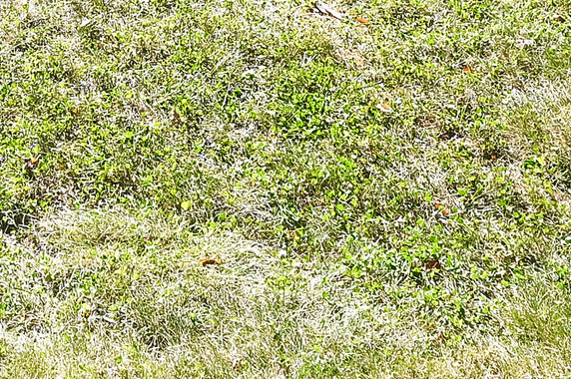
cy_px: -404
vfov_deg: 13.4
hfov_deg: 21.5
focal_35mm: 86
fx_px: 1362
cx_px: -164
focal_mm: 16
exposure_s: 1/320
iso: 400
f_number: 8
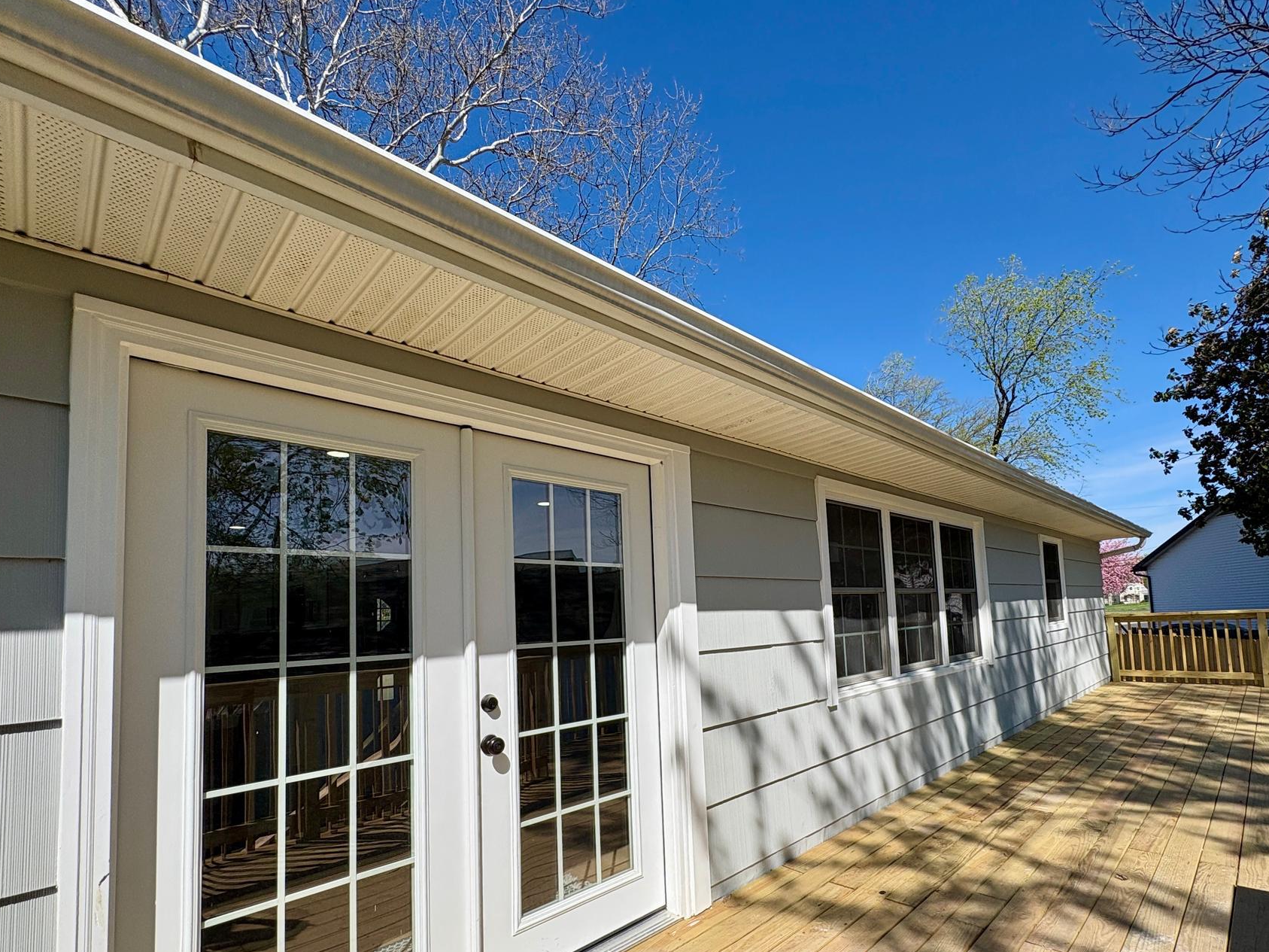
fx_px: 623
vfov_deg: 73.8
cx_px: 699
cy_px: 576
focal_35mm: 17
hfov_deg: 90.7
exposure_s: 1/2770
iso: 50
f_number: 2.2
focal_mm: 2.22
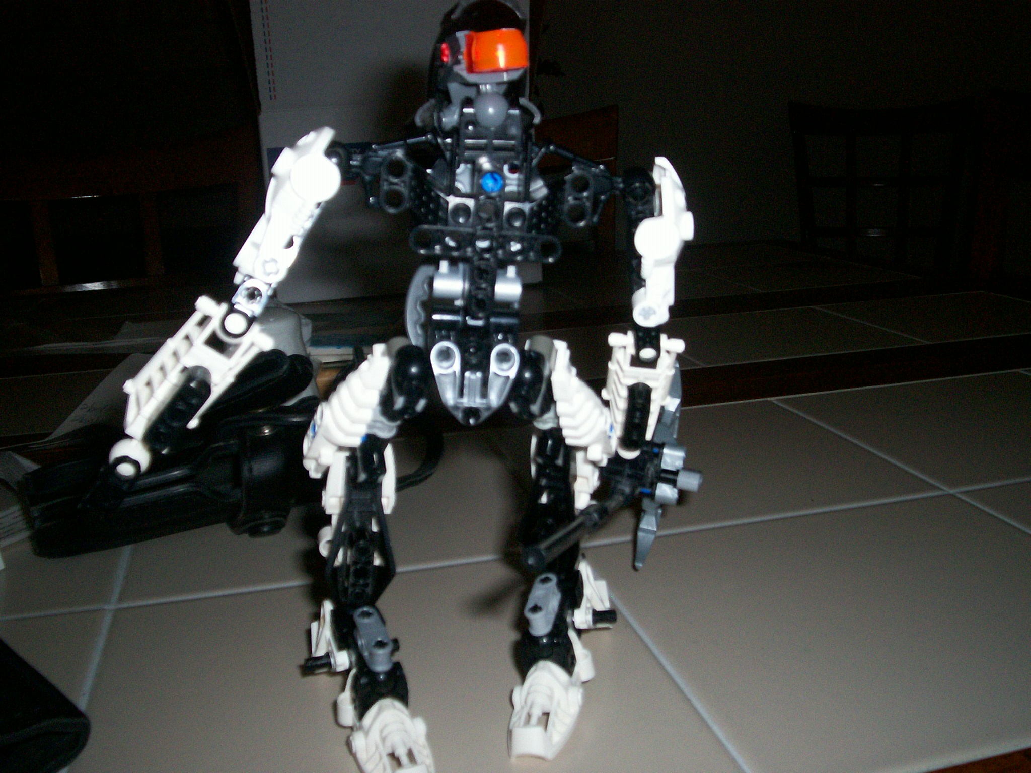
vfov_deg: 39.7
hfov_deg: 51.4
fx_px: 1072
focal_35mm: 36
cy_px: 386
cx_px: 516
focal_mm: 5.9
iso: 140
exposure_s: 1/64
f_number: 4.5
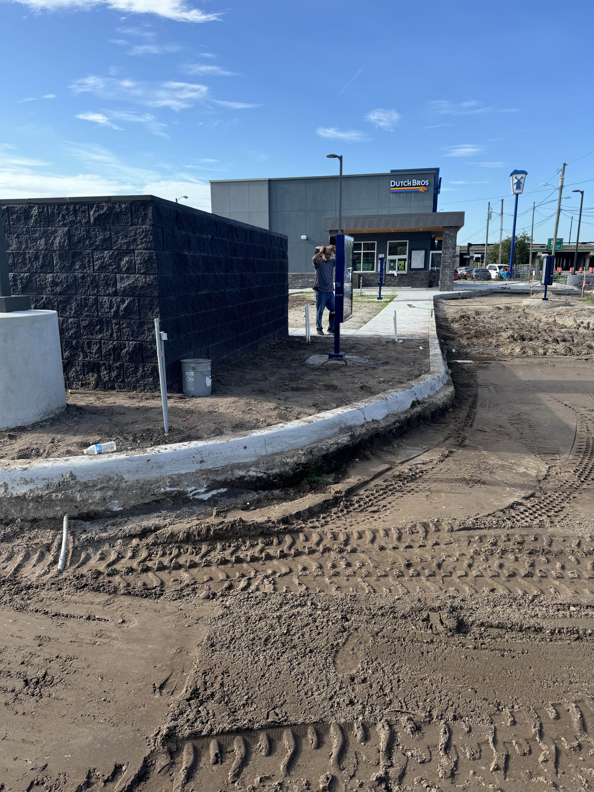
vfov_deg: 71.6
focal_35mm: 24
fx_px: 549
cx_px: 297
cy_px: 396
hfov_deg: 56.8
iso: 80
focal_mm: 6.76
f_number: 1.78
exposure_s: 1/1923
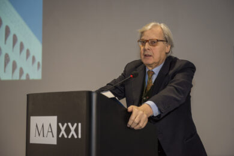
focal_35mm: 62
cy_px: 78
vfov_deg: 21.9
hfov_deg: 32.4
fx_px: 403
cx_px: 117
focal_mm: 62
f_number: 3.5
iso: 1600
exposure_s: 1/100
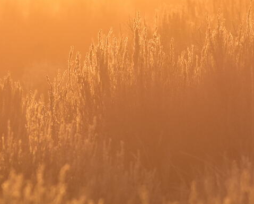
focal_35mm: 863
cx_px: -19
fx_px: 6493
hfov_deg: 2.2
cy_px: 2
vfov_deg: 1.8
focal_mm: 220
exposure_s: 1/5000
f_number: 8
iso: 1000
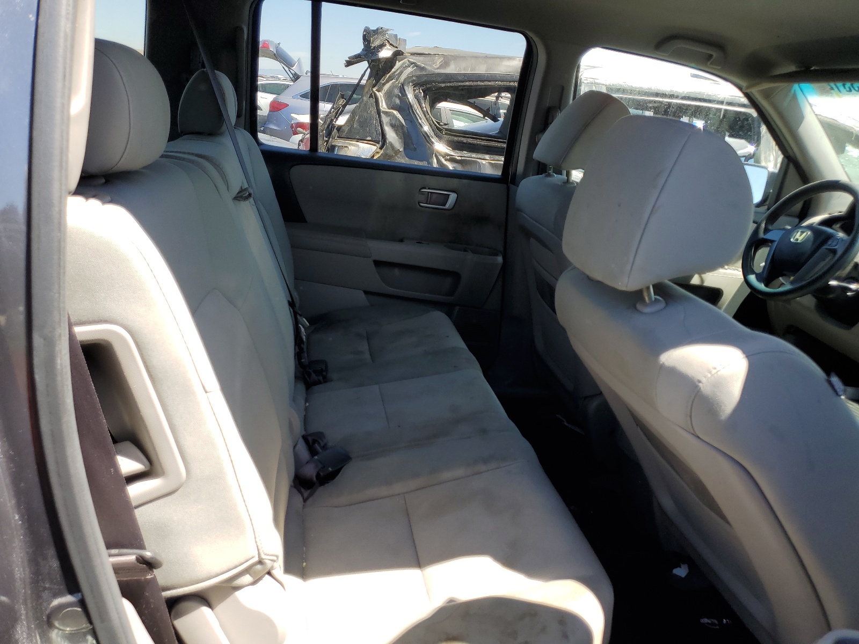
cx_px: 430
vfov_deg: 53.1
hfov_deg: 67.3
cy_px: 322
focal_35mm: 26
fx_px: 645
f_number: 1.5
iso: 50
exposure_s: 1/500
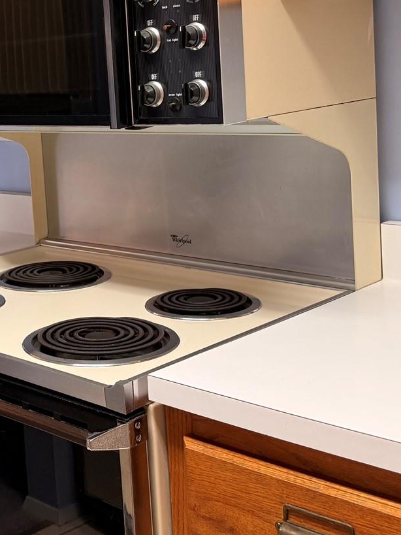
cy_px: 153
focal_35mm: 60
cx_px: 7
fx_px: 927
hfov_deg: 23.5
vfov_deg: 31.8
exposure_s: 1/60
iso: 125
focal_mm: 6.76
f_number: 1.78
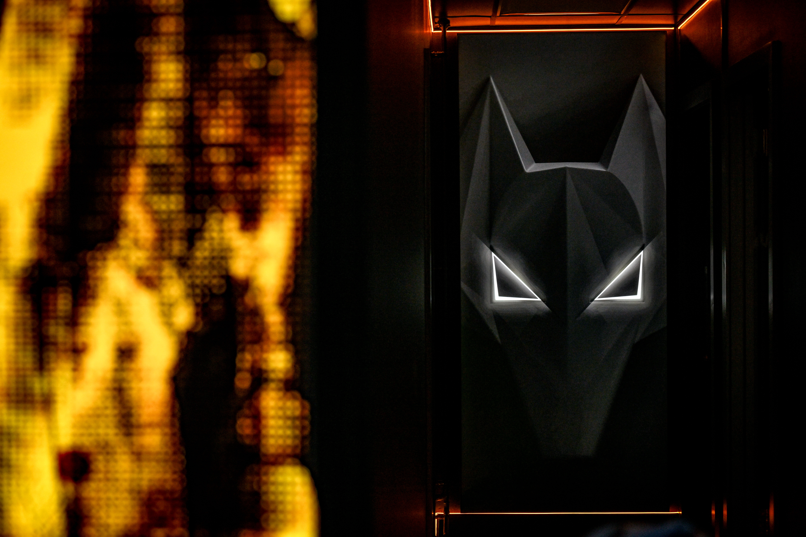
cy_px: 268
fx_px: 1567
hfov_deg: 28.8
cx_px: 403
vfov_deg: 19.5
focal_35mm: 70
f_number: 4
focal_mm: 70
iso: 1250
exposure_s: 1/2000
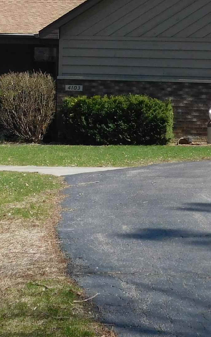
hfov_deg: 12.0
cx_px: -12
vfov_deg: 19.0
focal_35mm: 108
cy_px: 44
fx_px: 994
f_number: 3.5
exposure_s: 1/1000
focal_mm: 6.3
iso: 125
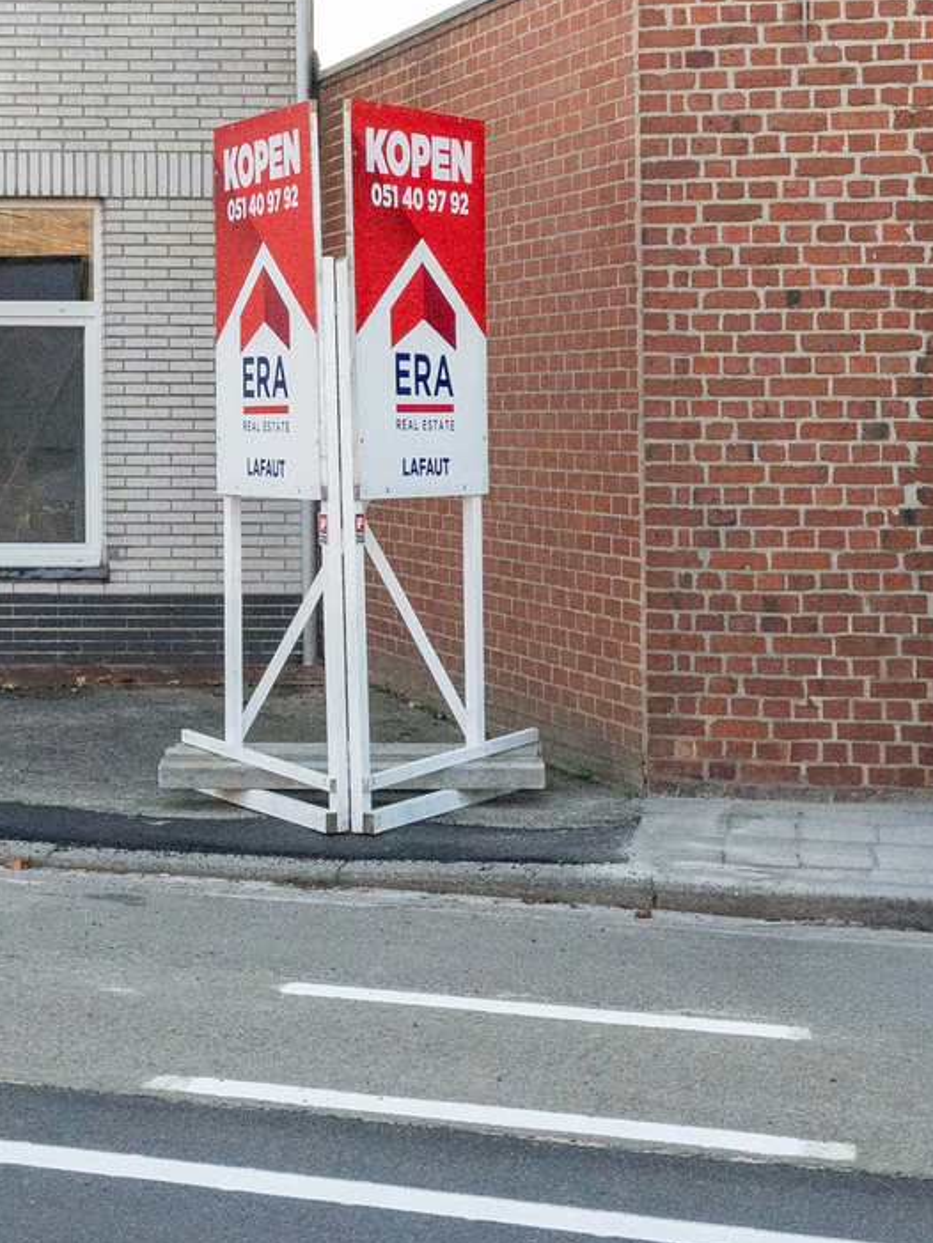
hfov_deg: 17.6
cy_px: -110
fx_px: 2838
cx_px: -241
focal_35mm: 79
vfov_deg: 23.3
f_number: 11
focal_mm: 24
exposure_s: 1/800
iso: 1000
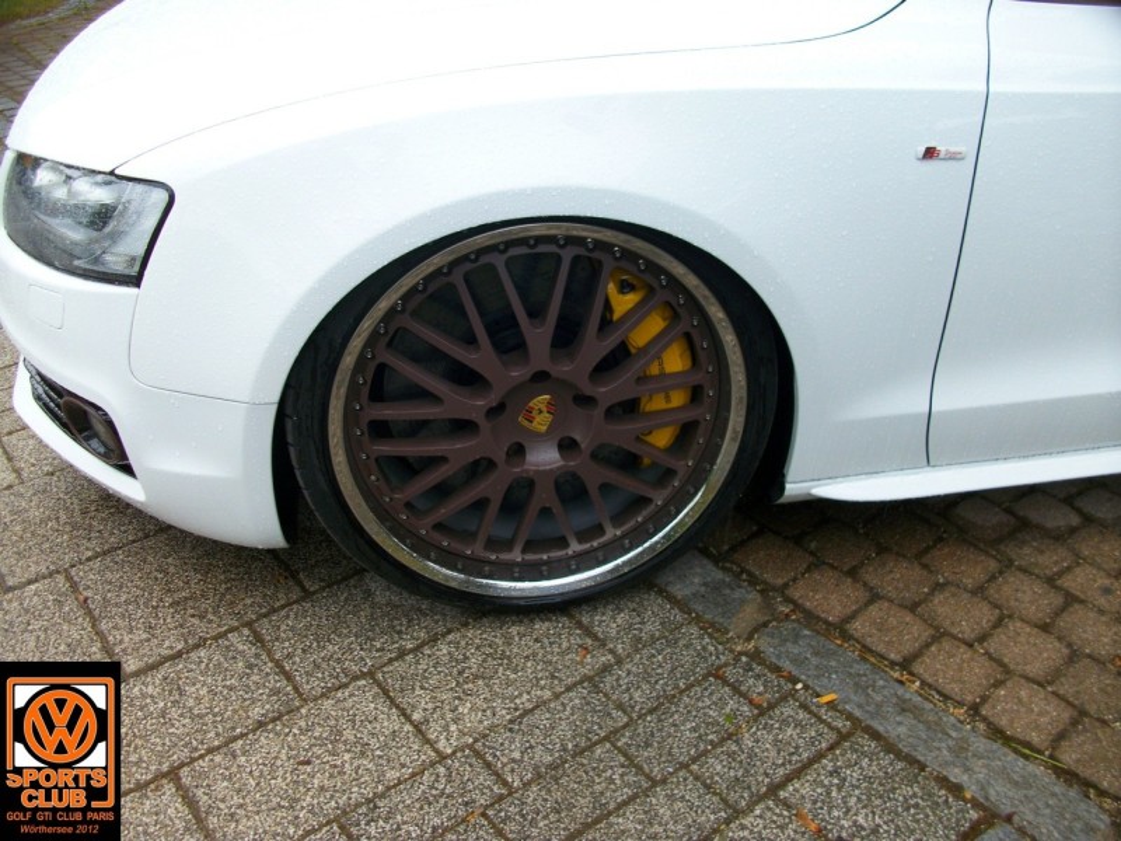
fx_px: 1101
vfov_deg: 41.8
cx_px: 560
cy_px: 420
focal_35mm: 34
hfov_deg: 54.0
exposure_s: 1/111
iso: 80
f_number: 2.9
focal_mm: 5.7
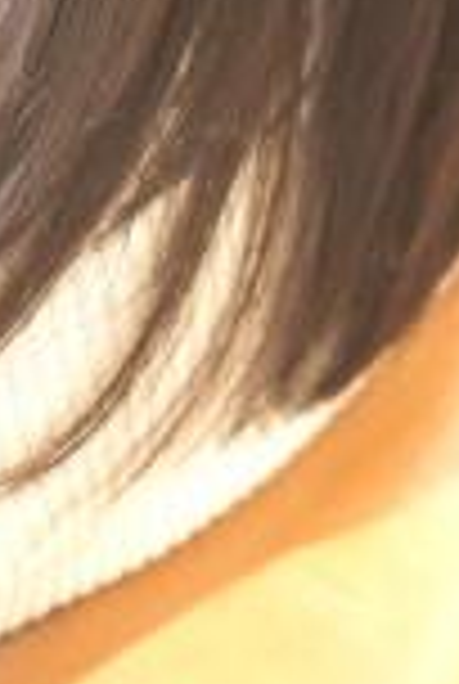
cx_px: 297
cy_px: -423
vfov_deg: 11.3
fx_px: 3287
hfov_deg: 8.0
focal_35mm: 173
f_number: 1.8
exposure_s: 1/60
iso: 800
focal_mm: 35
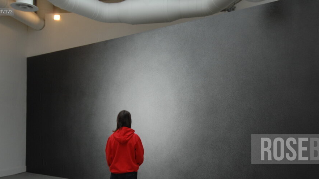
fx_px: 310
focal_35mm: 37
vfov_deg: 31.9
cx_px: 171
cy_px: 127
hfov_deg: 54.4
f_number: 4
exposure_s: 1/20
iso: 400
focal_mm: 19
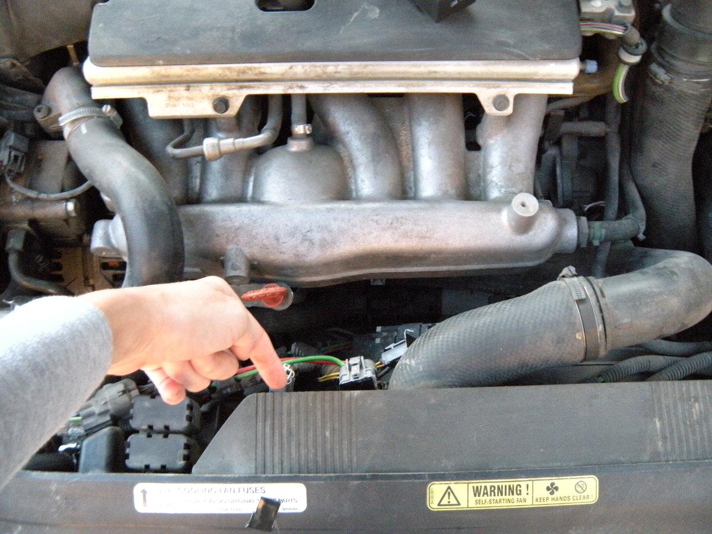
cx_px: 356
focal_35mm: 35
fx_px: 720
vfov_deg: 40.7
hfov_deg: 52.6
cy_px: 267
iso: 400
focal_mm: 5.9
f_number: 3.8
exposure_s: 1/32
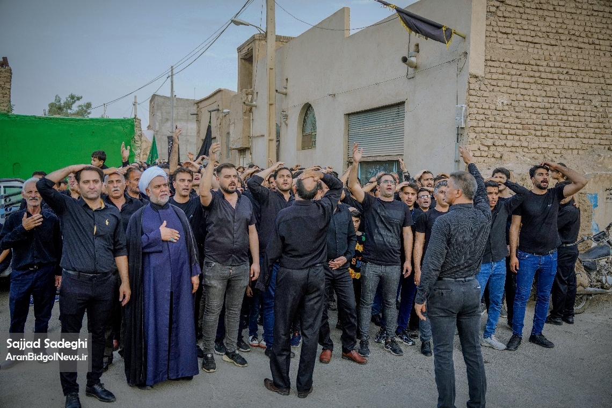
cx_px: 306
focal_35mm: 35
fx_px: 595
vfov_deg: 37.9
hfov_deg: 54.4
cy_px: 204
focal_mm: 35
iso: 800
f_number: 2.8
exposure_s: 1/400
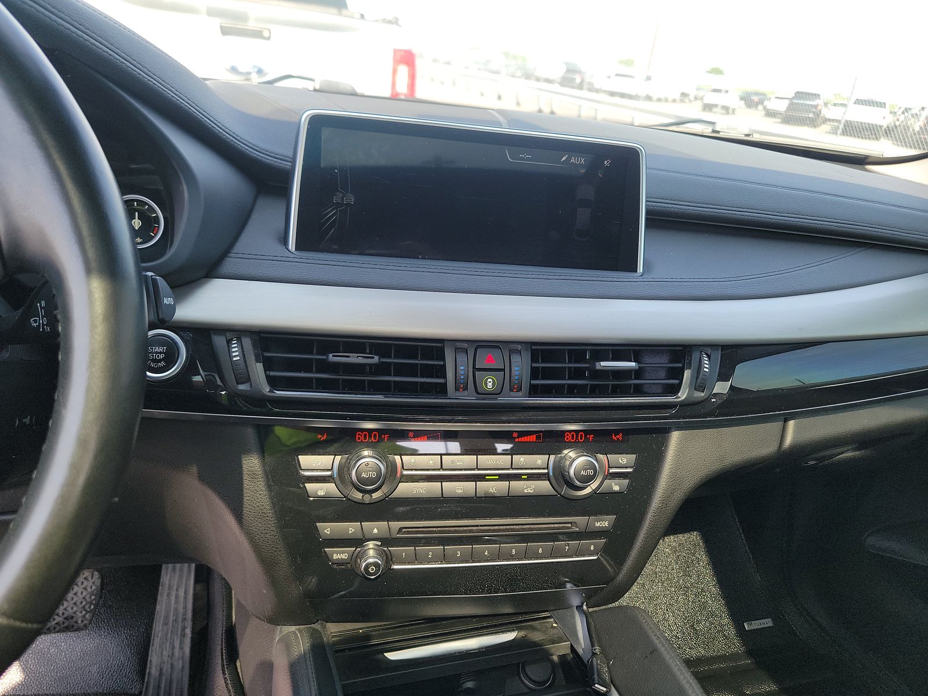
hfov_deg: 71.6
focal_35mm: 24
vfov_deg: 56.8
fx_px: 643
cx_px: 464
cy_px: 348
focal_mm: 6.7
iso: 65
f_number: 1.8
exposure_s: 1/119
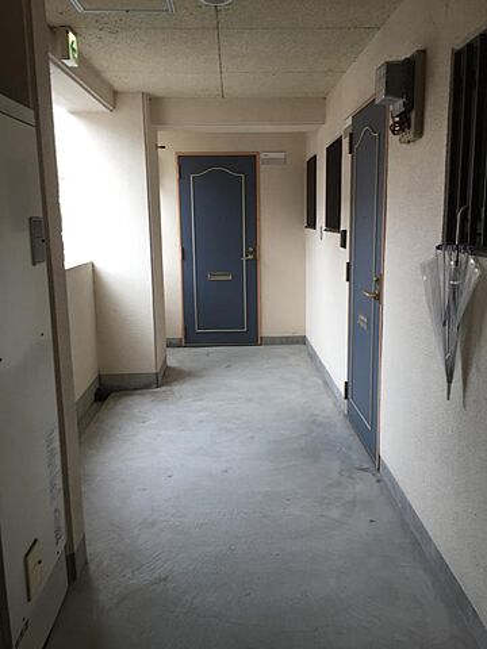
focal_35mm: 29
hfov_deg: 48.2
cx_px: 244
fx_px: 544
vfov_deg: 61.7
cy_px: 324
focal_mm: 4.15
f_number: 2.2
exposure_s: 1/120
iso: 50
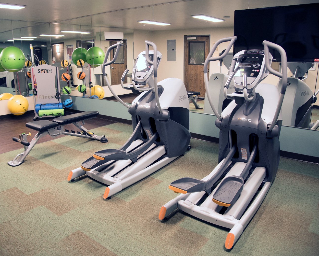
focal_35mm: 28
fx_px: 264
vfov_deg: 51.5
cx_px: 140
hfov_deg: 62.0
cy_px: 127
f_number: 4
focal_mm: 24
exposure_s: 1/50
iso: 800
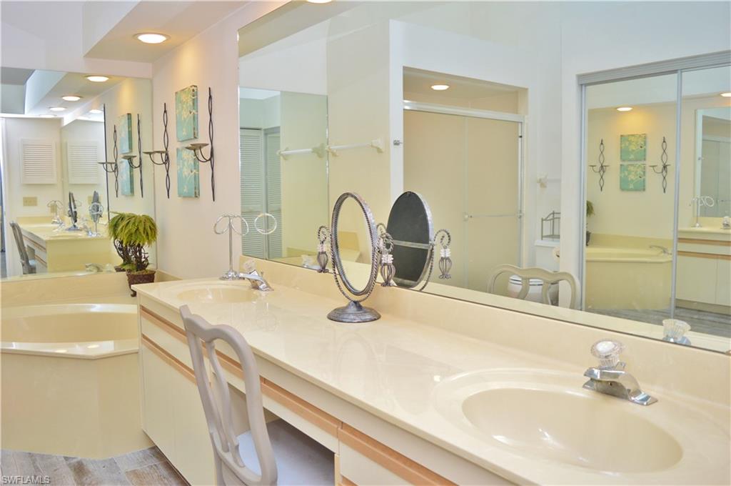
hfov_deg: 67.4
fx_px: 548
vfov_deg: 47.8
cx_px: 366
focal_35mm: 27
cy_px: 243
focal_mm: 18
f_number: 4
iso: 400
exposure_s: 1/60
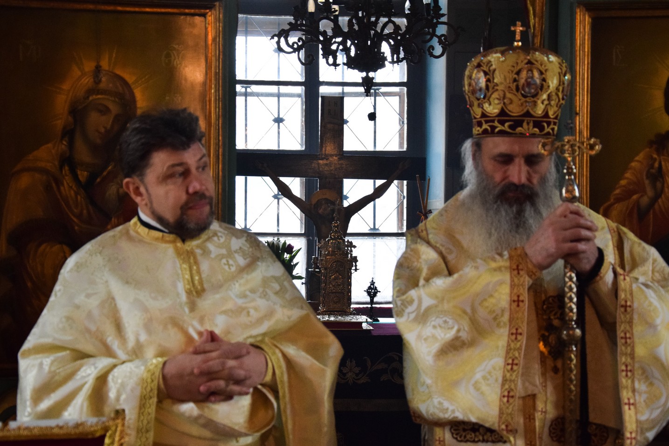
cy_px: 223
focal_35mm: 63
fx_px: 1171
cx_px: 334
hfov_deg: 31.9
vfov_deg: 21.6
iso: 1600
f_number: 4.8
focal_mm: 42
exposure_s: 1/200
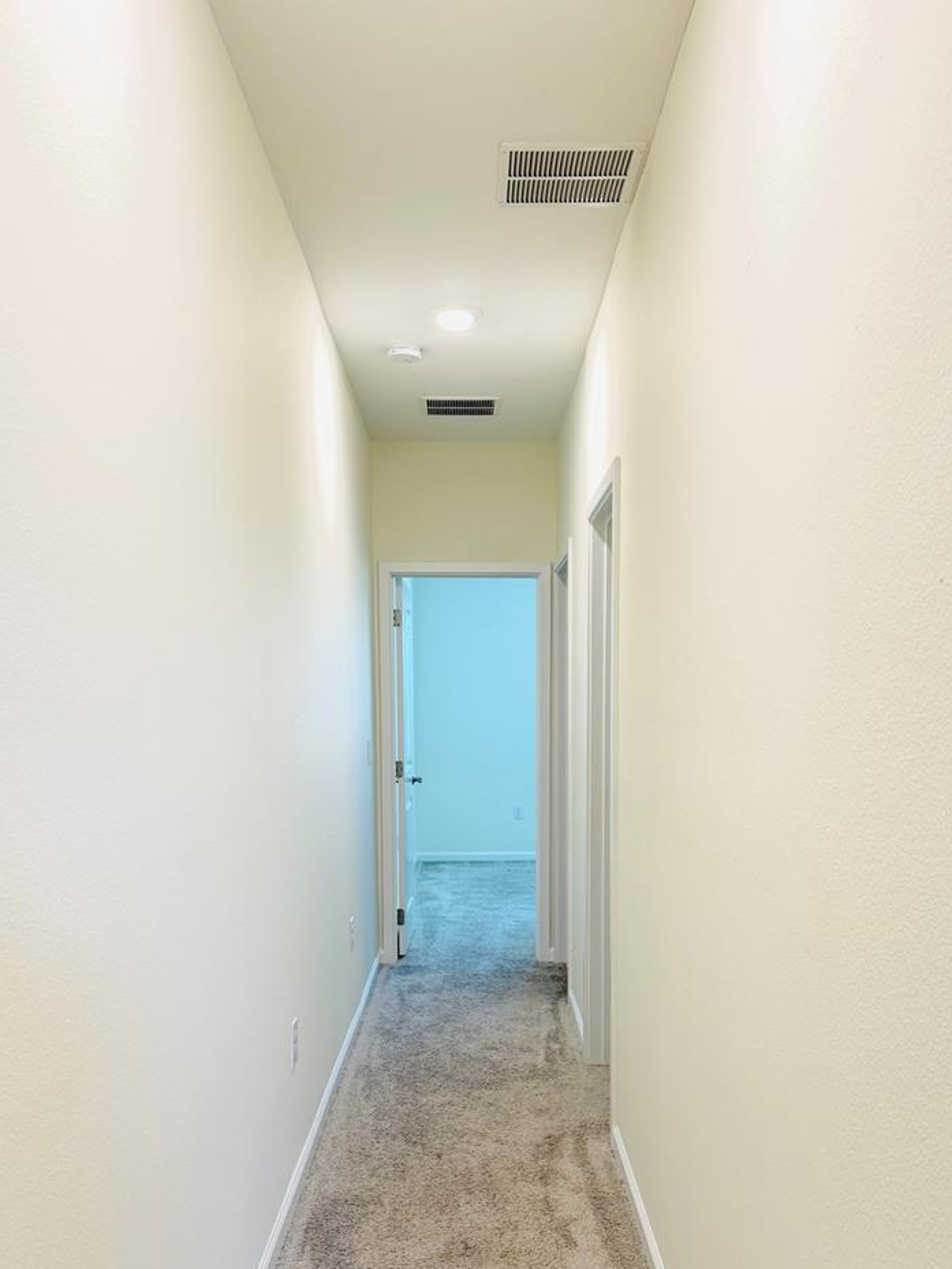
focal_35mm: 31
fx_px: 1136
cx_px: 504
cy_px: 796
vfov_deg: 57.6
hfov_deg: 45.4
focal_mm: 6.76
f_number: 1.78
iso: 160
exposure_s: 1/120
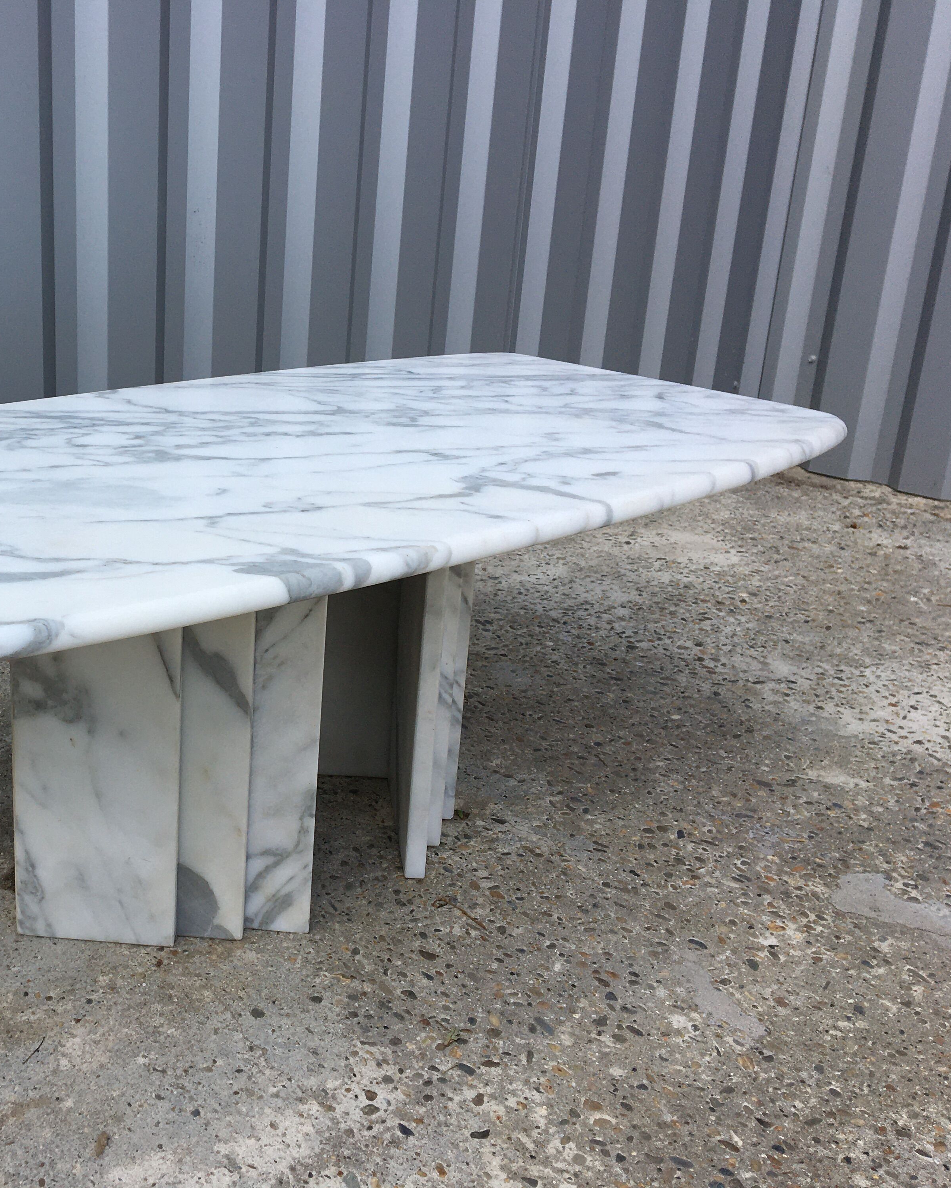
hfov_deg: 37.5
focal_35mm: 38
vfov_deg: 47.9
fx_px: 1337
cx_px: 162
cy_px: 591
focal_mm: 4.15
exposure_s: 1/785
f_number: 2.2
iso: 25
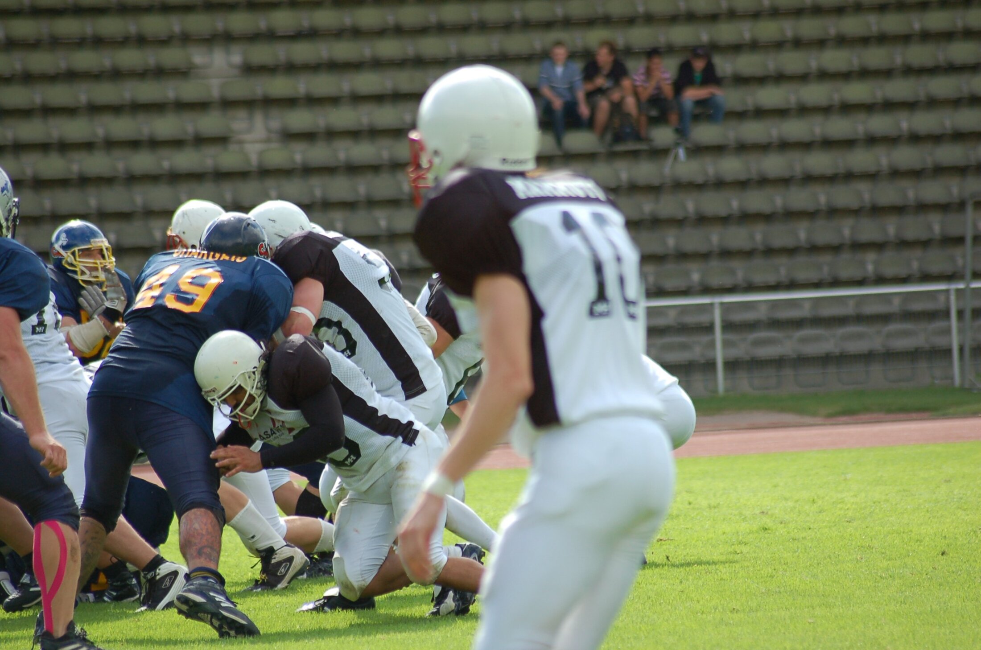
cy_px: 325
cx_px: 490
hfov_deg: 7.1
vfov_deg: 4.7
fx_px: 7956
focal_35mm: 292
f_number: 5
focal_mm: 195
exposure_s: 1/800
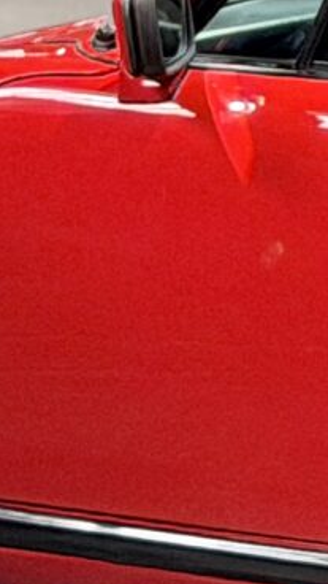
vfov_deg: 5.9
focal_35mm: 364
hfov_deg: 3.3
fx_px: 5628
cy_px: -154
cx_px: 936
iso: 200
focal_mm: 6.76
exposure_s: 1/33
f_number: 1.78
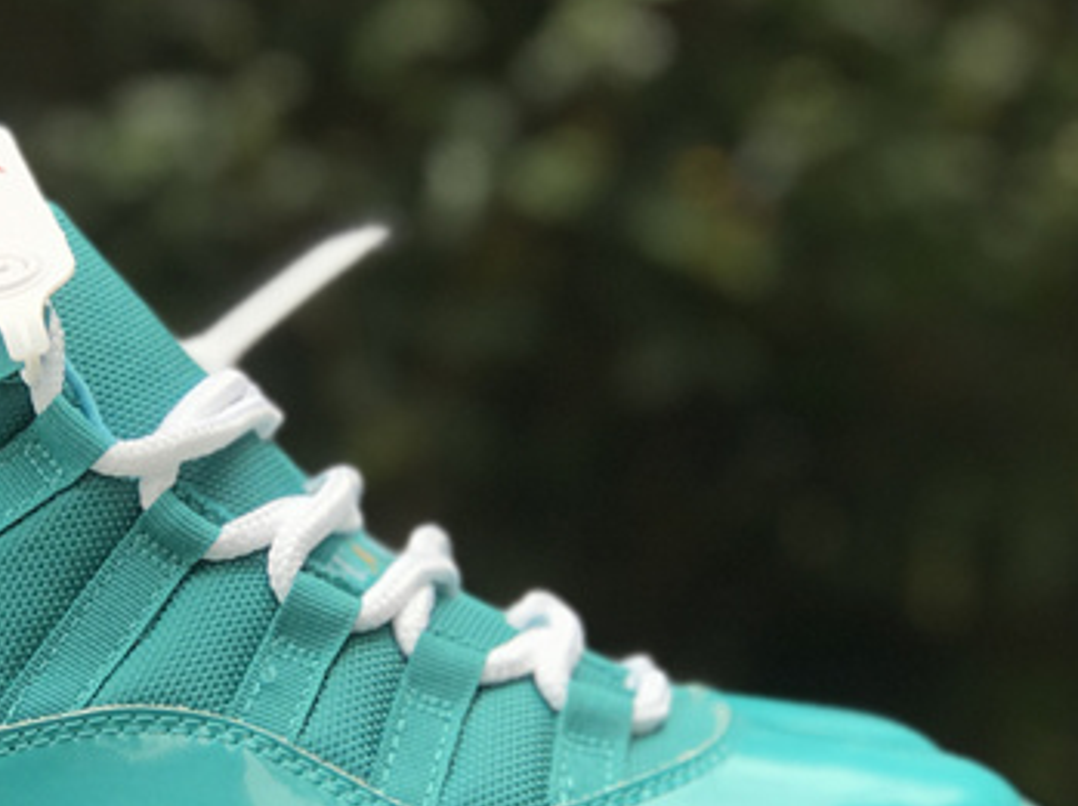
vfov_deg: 12.2
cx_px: 303
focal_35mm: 121
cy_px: 505
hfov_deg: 16.2
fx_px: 3764
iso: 32
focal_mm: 6.6
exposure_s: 1/100
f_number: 2.8
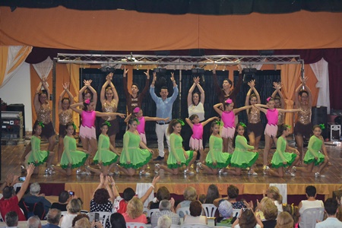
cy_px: 114
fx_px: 1026
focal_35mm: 108
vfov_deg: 12.7
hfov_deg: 18.9
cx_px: 171
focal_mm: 72
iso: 3200
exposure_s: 1/60
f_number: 4.2
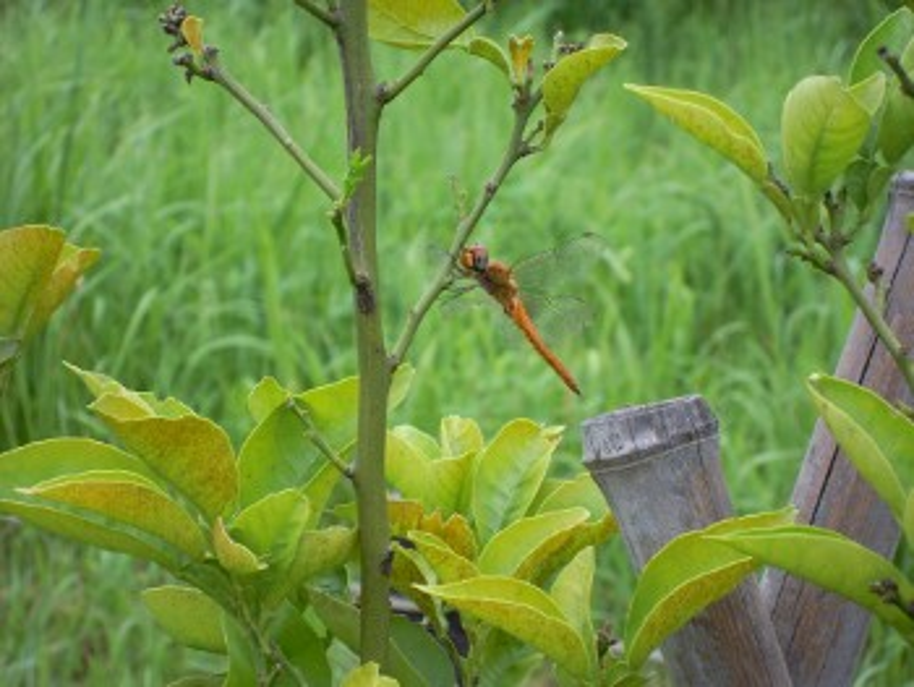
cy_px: 344
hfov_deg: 14.1
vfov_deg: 10.6
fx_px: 3699
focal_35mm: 140
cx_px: 457
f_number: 6.6
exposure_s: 1/100
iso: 125
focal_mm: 25
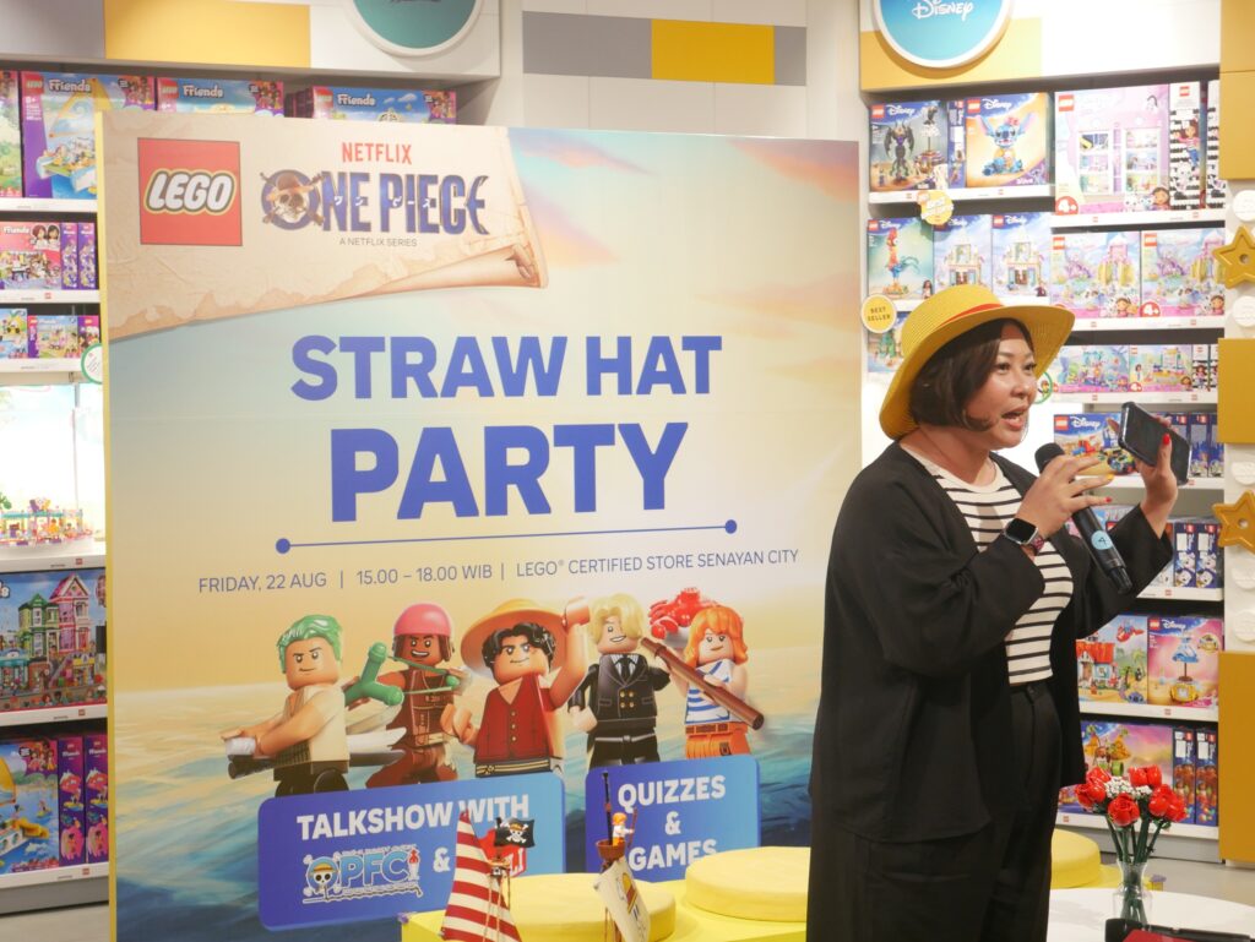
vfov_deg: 21.0
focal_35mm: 70
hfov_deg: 27.8
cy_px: 471
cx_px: 628
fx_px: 2539
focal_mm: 35
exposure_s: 1/80
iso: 800
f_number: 5.5
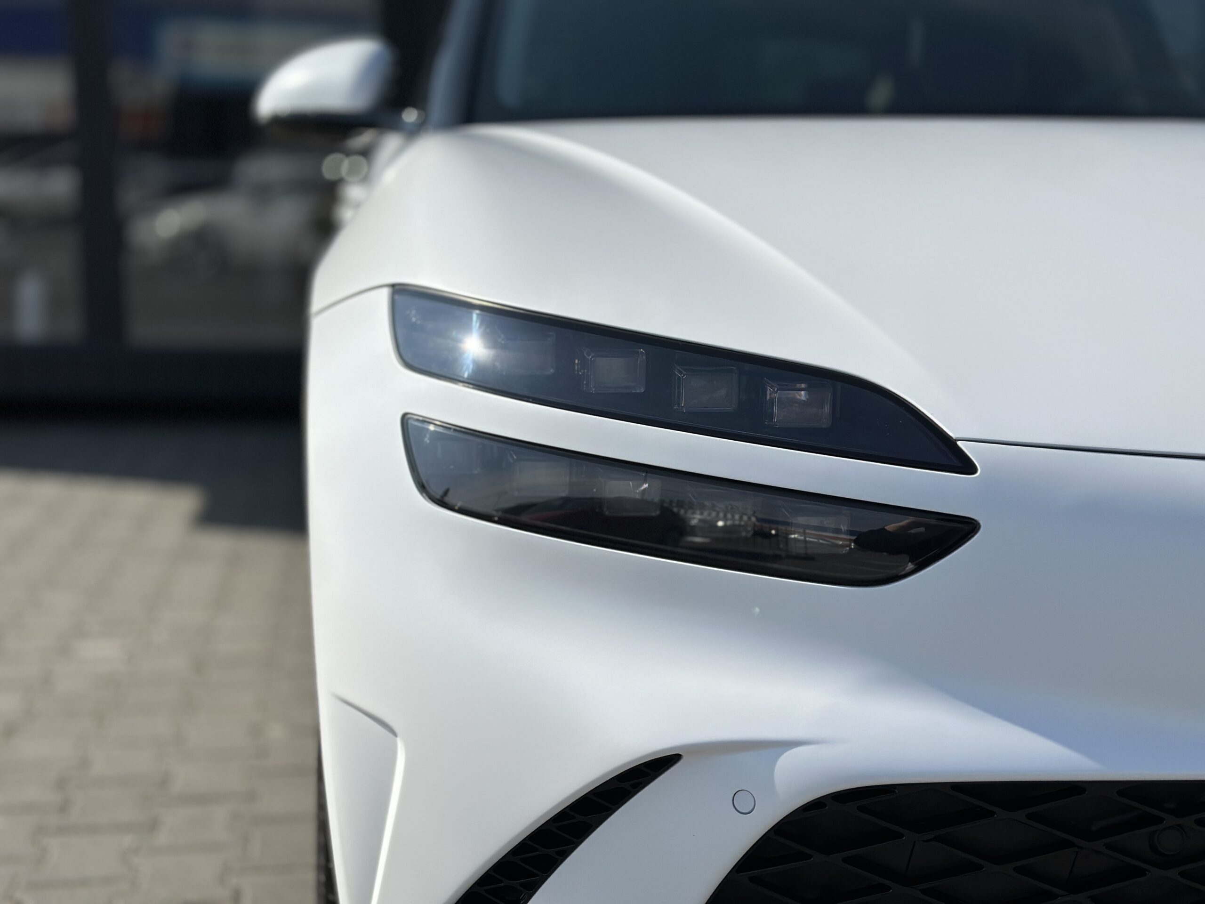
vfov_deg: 30.3
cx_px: 602
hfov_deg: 39.7
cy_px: 452
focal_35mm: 48
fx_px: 1671
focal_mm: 6.86
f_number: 1.78
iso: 80
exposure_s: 1/12048
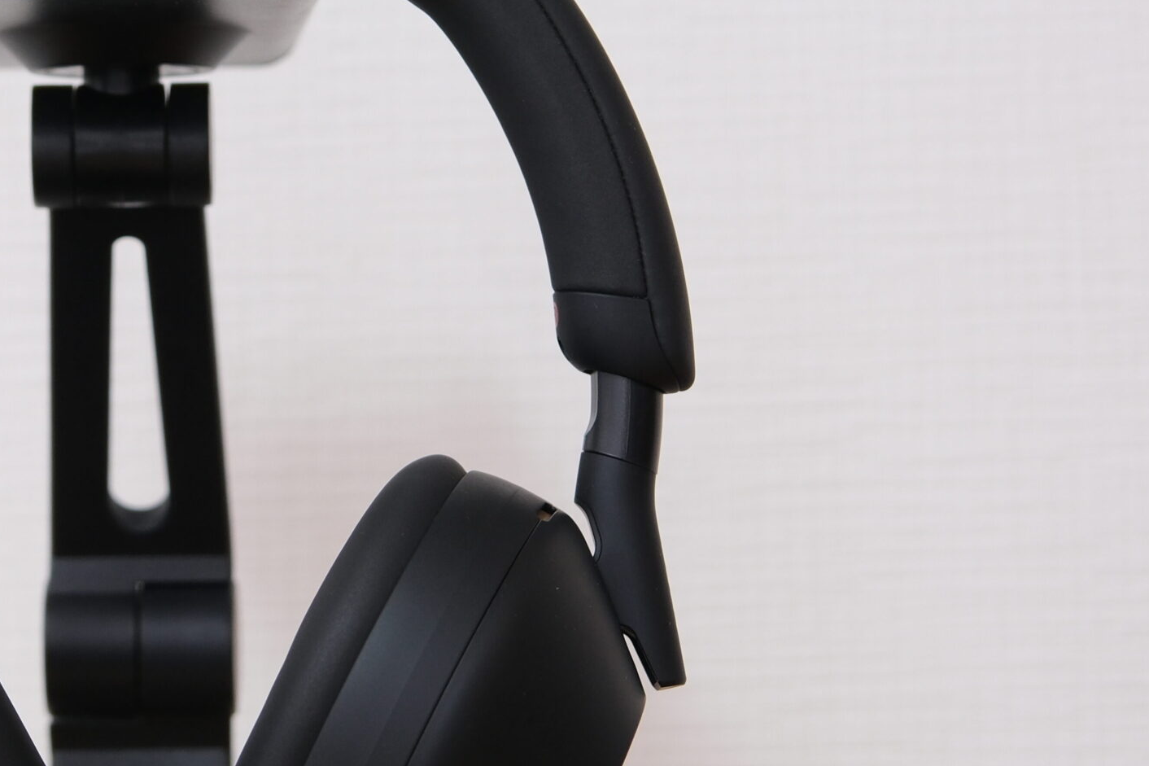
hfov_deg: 18.8
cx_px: 138
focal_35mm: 107
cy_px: 445
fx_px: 3414
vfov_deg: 12.8
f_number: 4
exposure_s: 1/27
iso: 400
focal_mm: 39.3
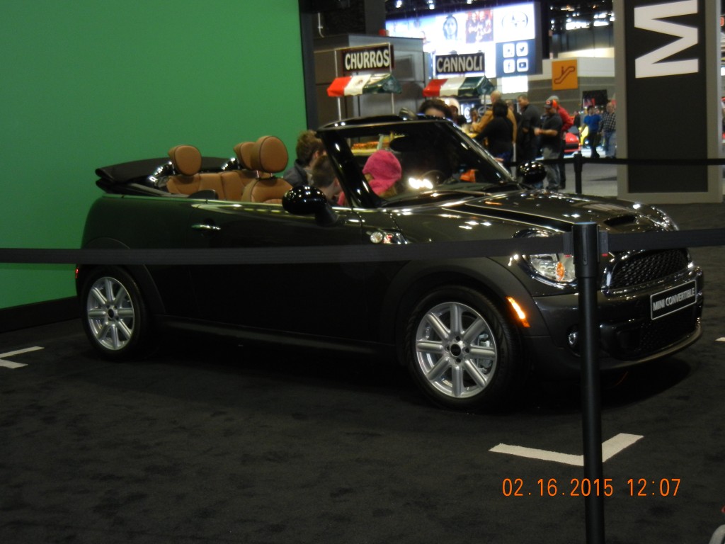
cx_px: 362
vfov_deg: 28.0
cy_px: 272
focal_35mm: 52
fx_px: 1089
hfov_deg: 36.8
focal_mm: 9.3
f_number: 3.9
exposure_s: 1/30
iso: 400
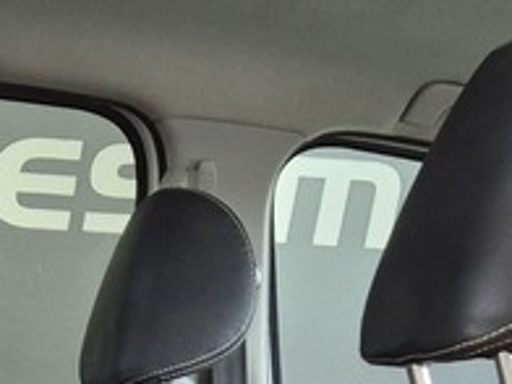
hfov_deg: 16.4
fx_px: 1775
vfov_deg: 11.1
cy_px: 781
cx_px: 204
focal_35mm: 120
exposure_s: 1/180
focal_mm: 5.4
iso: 200
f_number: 1.8
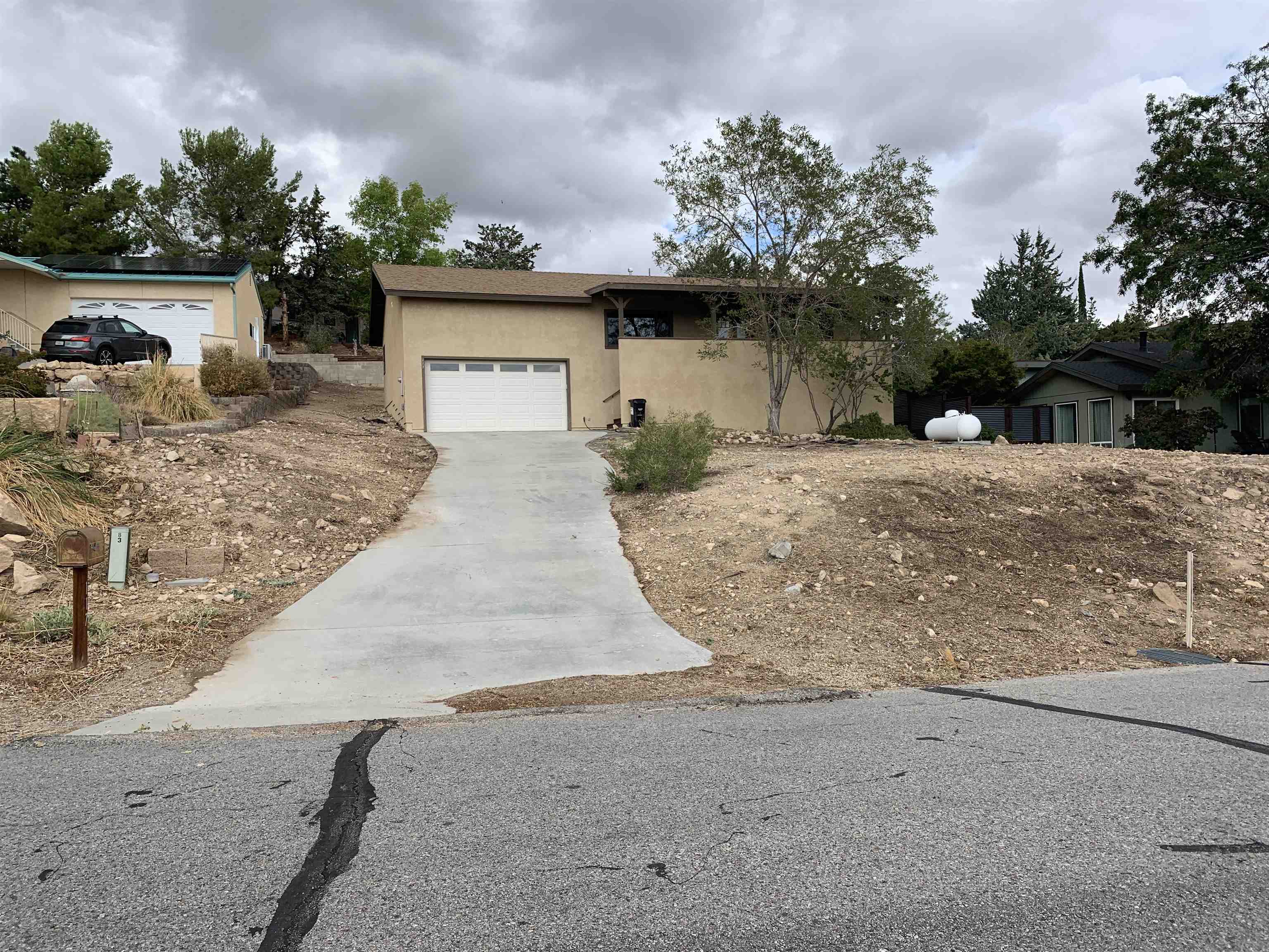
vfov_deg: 53.1
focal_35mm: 26
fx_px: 953
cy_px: 476
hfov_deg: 67.3
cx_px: 634
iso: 25
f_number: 1.8
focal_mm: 4.25
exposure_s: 1/1266
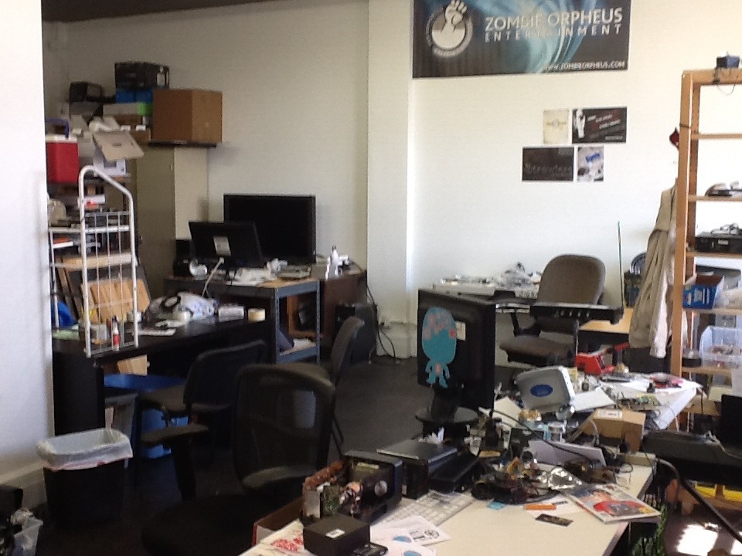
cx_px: 371
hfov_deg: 42.9
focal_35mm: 44
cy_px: 278
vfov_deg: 32.9
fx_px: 943
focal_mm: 2.03
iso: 40
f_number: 2.4
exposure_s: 1/30
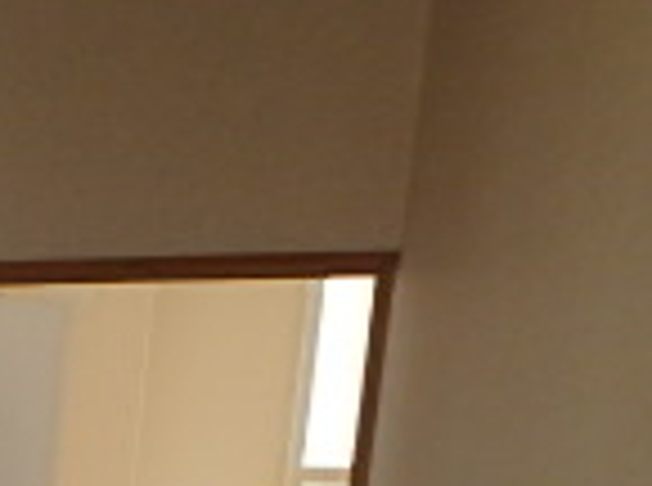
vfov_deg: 14.1
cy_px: 873
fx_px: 1747
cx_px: -746
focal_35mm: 93
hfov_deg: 15.5
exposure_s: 1/80
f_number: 3.5
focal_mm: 3.7
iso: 125
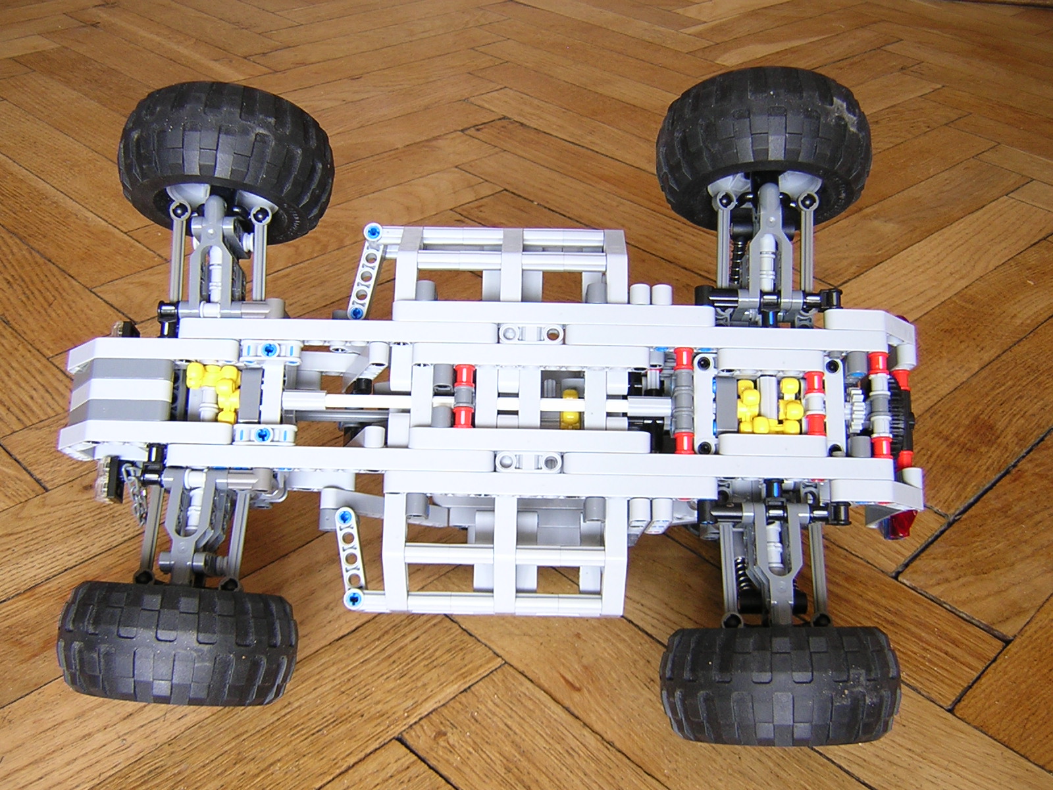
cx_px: 526
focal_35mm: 36
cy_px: 395
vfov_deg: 39.7
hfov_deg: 51.4
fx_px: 1095
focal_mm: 4.7
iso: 150
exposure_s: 1/3.6
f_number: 2.6
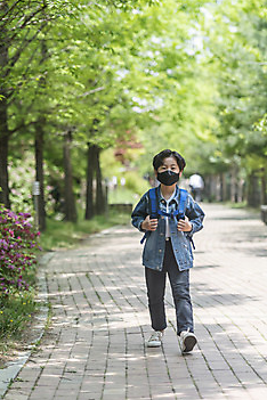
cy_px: 186
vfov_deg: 17.9
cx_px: 119
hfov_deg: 12.0
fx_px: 1268
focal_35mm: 114
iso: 200
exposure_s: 1/400
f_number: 2.8
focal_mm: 100
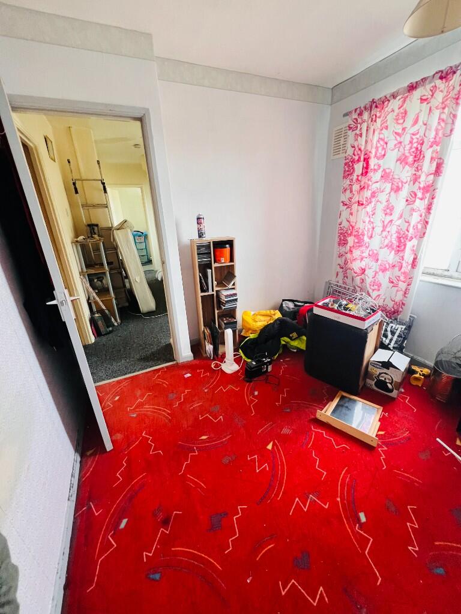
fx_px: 231
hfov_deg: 89.9
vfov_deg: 106.2
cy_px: 307
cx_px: 230
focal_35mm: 13
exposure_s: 1/93
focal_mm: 1.57
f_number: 1.8
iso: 250
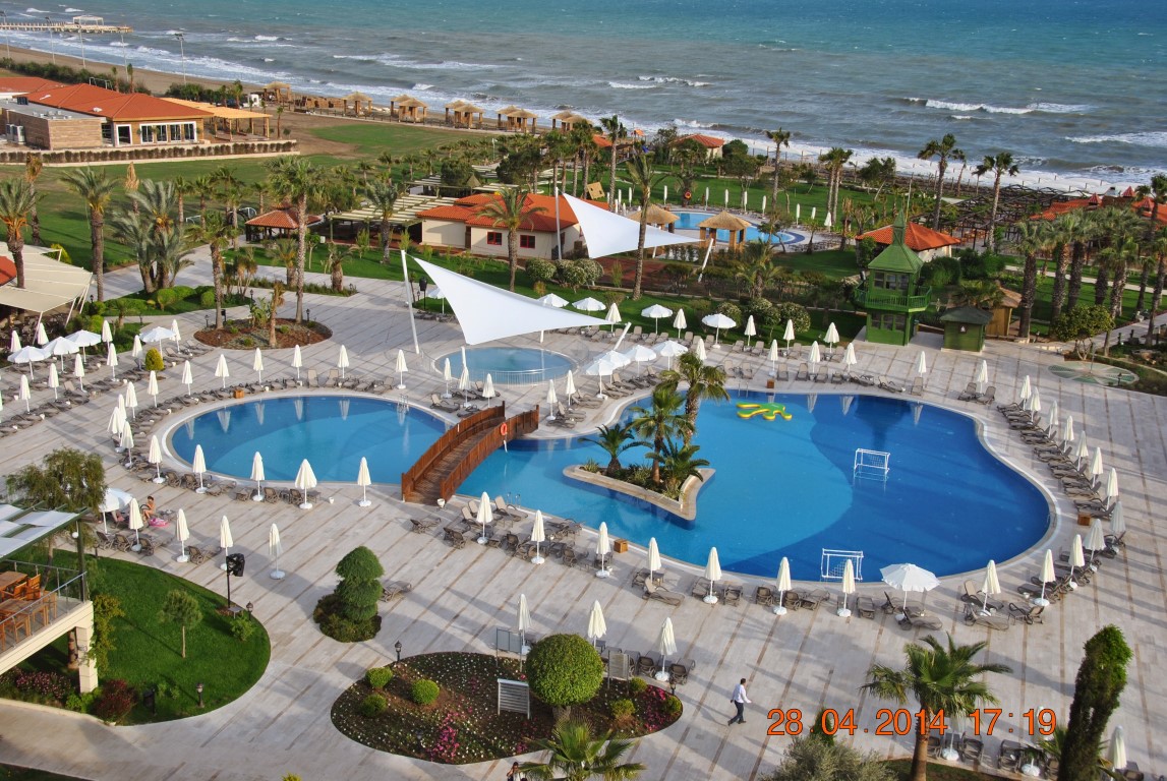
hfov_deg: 46.3
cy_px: 390
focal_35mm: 42
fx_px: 1363
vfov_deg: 32.0
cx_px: 584
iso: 100
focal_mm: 28
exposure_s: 1/250
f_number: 8
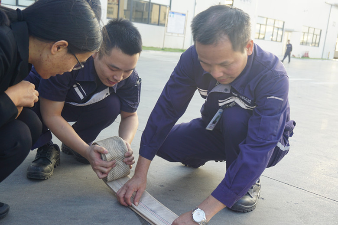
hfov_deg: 51.3
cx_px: 169
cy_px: 112
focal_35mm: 38
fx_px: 352
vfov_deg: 35.4
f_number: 4.5
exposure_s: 1/60
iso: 100
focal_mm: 25
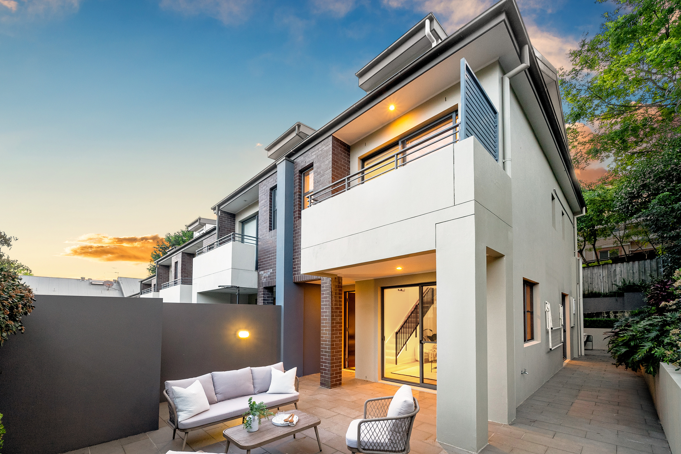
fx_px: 246
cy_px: 231
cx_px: 332
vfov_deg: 85.4
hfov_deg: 108.3
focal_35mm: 13
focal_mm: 12
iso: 640
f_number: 9
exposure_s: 1/2.5
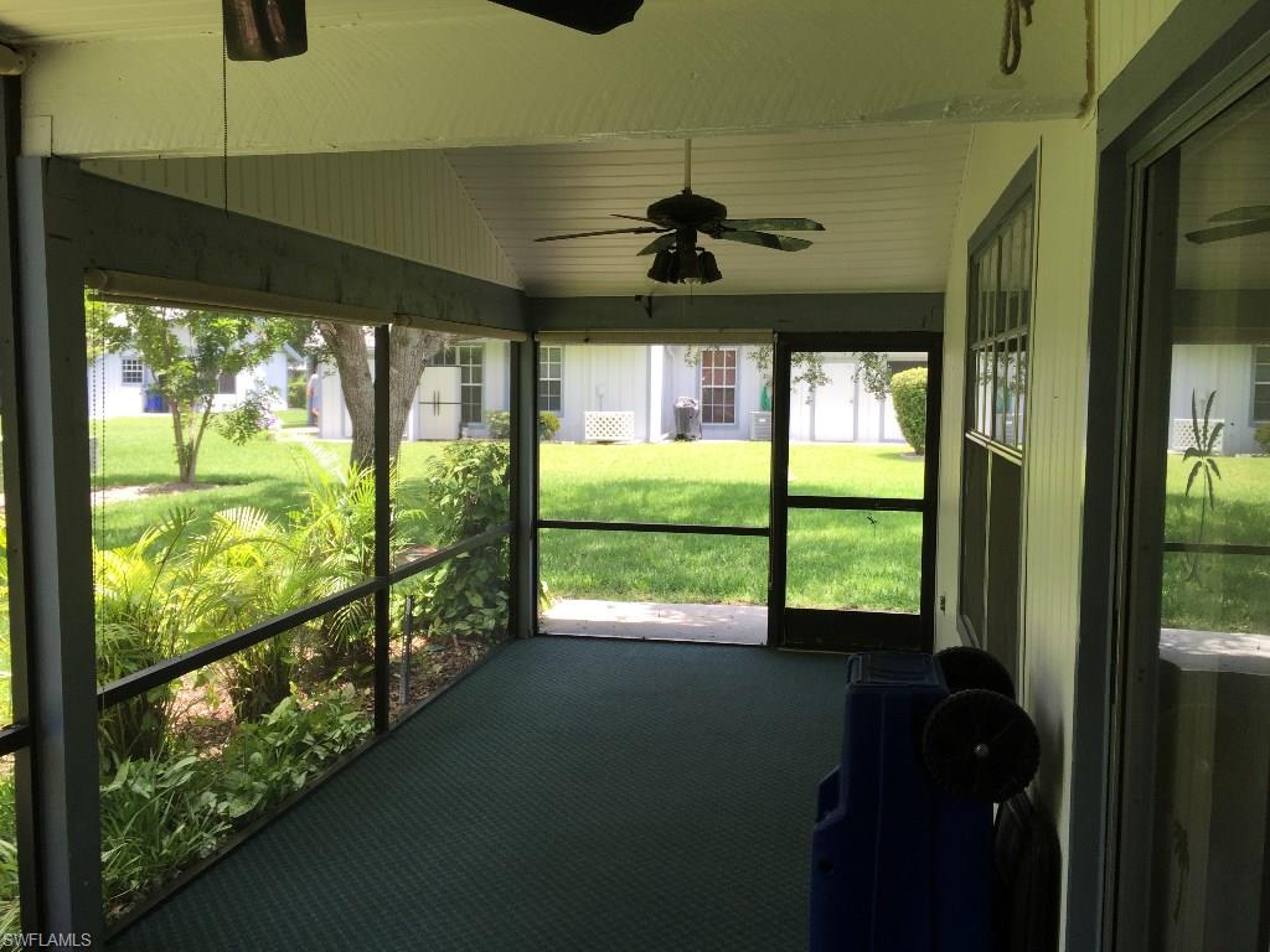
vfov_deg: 48.2
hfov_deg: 61.7
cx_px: 635
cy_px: 476
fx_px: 1064
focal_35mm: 29
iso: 32
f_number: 2.2
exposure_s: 1/193
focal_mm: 4.15
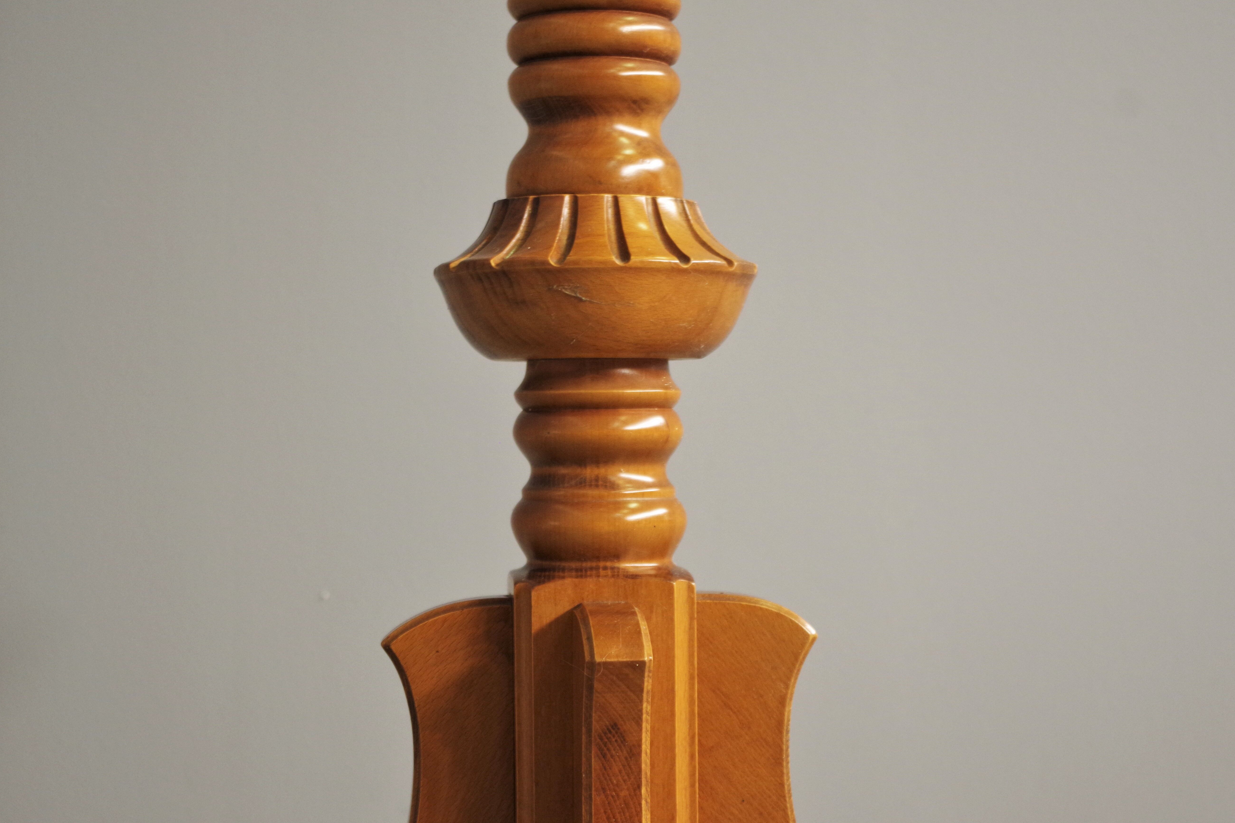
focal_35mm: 62
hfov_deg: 32.4
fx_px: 2127
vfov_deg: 21.9
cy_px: 418
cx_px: 605
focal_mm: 40
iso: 800
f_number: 4.5
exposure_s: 1/30
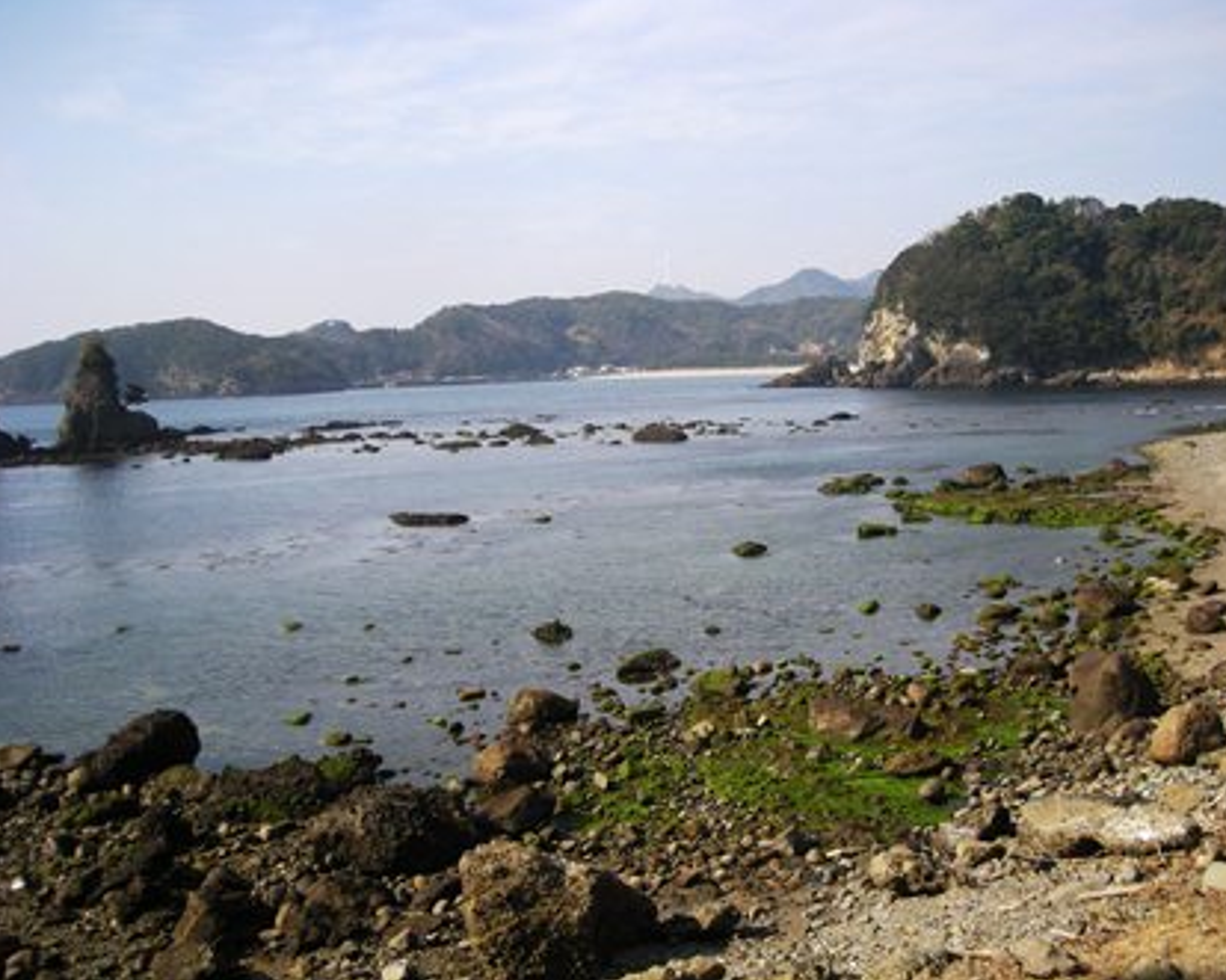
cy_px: 486
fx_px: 1342
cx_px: 649
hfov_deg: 49.1
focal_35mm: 37
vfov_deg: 40.1
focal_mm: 5.7
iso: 50
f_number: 5.7
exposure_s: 1/174
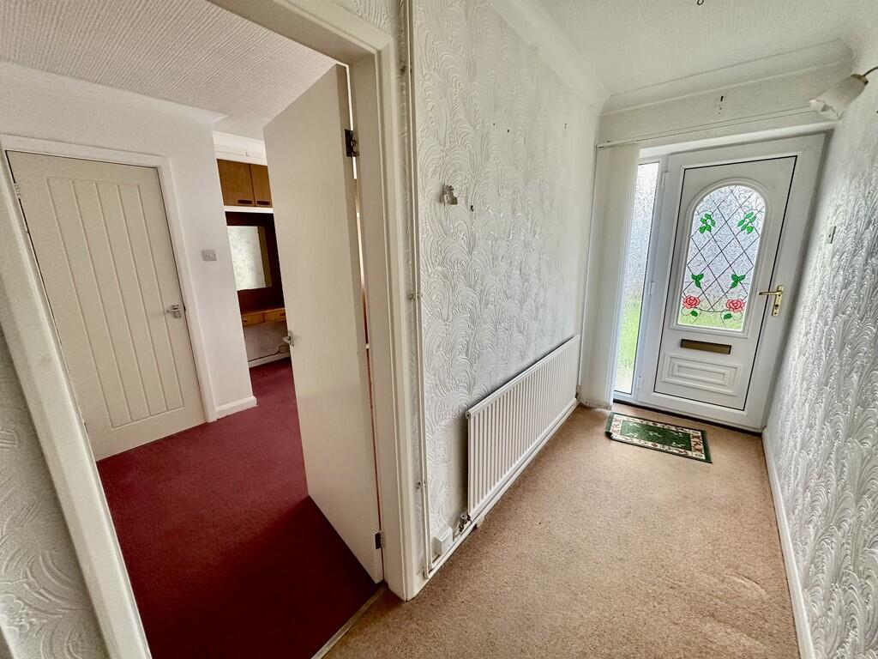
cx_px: 439
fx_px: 355
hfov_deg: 102.1
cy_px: 330
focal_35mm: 14
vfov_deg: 85.7
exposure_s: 1/99
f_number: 2.2
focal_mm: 2.22
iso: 320
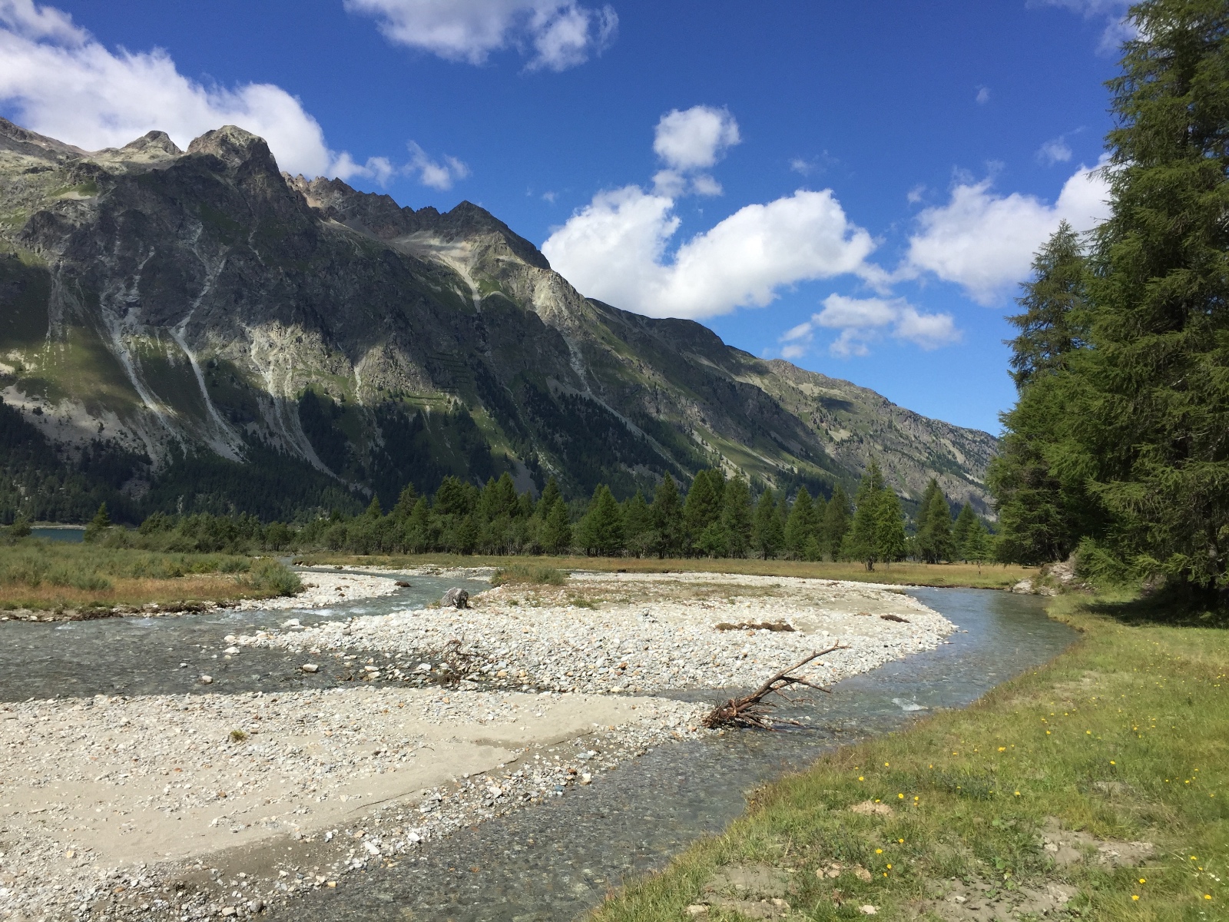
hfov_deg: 61.7
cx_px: 614
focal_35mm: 29
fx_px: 1030
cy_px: 461
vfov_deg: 48.2
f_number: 2.2
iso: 32
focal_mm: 4.15
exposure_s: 1/2639
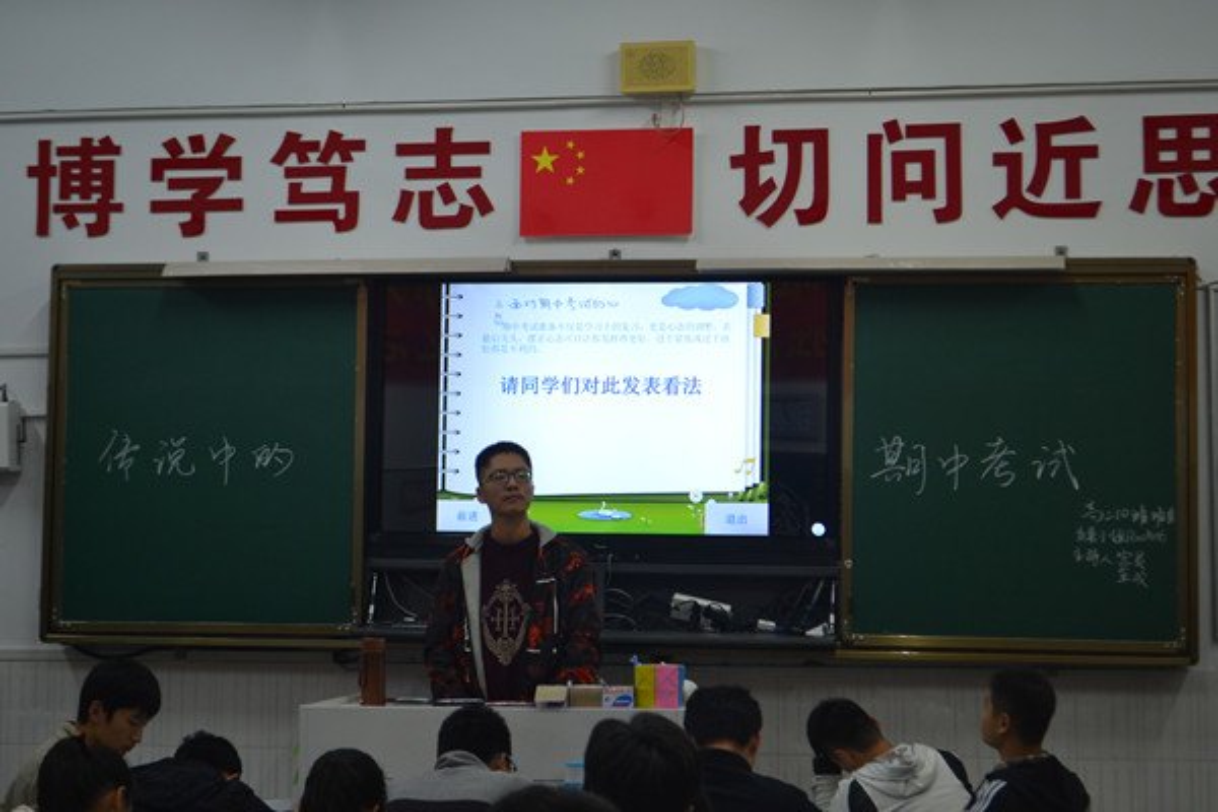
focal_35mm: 66
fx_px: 2233
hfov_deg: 30.5
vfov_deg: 20.6
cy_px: 406
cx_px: 609
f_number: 5.3
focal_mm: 44
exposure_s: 1/20
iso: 400
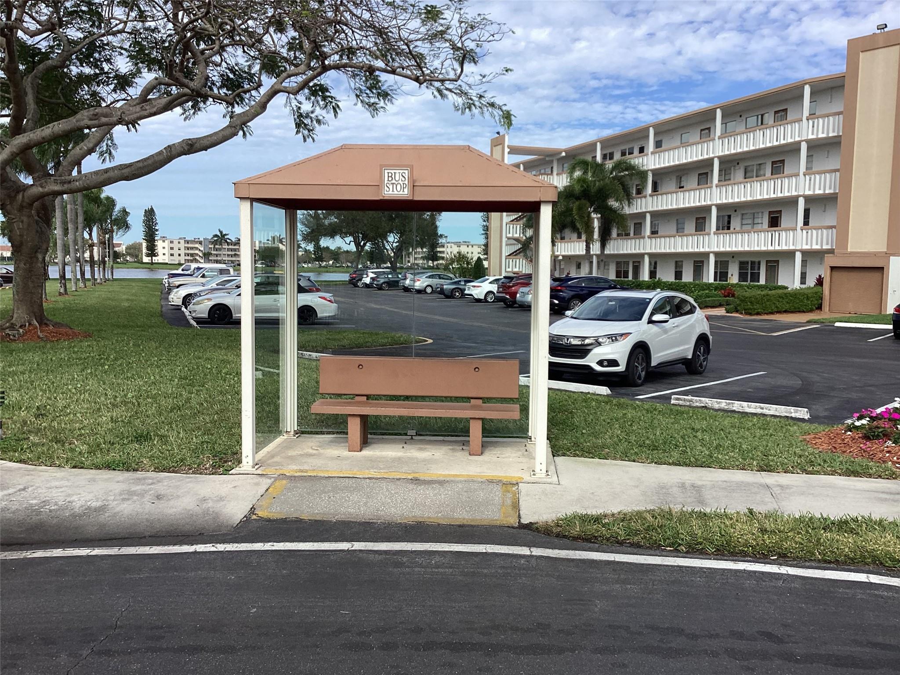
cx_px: 450
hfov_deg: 58.4
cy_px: 338
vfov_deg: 45.4
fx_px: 806
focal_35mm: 31
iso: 25
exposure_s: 1/1235
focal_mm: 3.3
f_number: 2.4
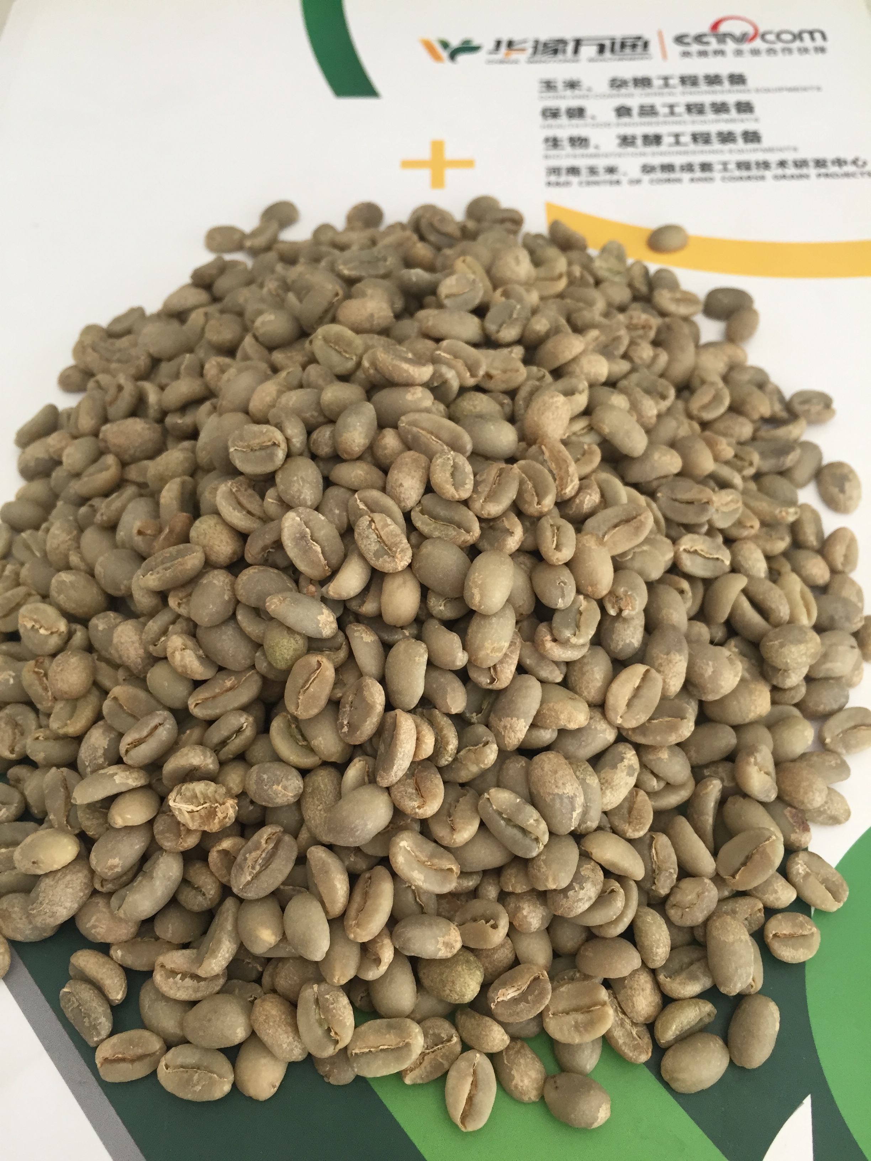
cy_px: 580
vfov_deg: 61.7
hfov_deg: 48.2
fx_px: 973
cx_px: 436
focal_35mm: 29
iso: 64
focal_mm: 4.15
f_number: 2.2
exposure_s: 1/33
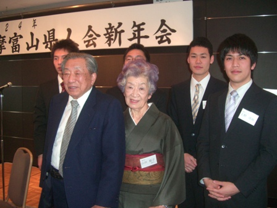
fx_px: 304
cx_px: 138
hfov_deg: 49.0
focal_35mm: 38
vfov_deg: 37.7
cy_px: 104
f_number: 2.8
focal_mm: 7.9
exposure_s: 1/60
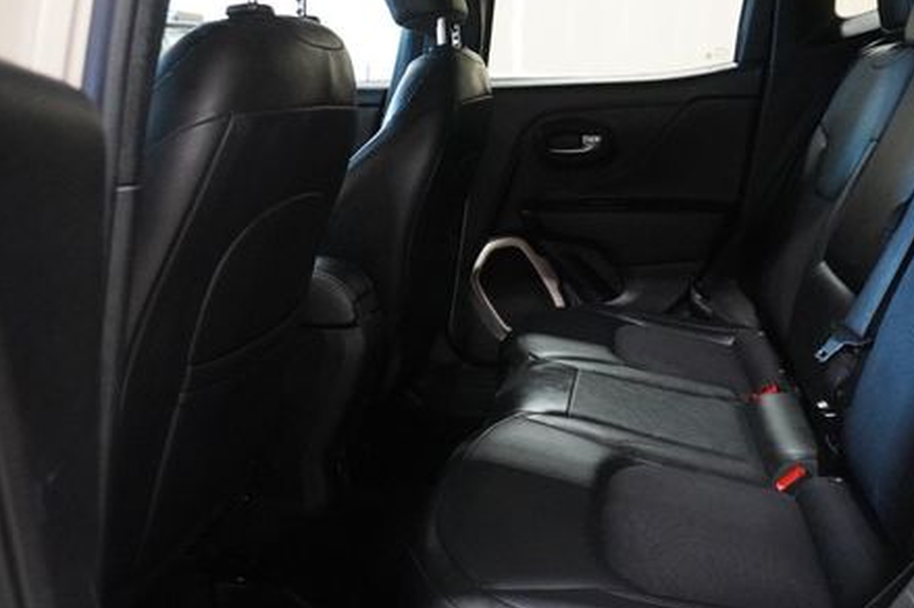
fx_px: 888
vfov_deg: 37.5
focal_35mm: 35
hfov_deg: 54.2
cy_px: 221
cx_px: 529
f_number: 3.5
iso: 6400
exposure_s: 1/40
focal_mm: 16
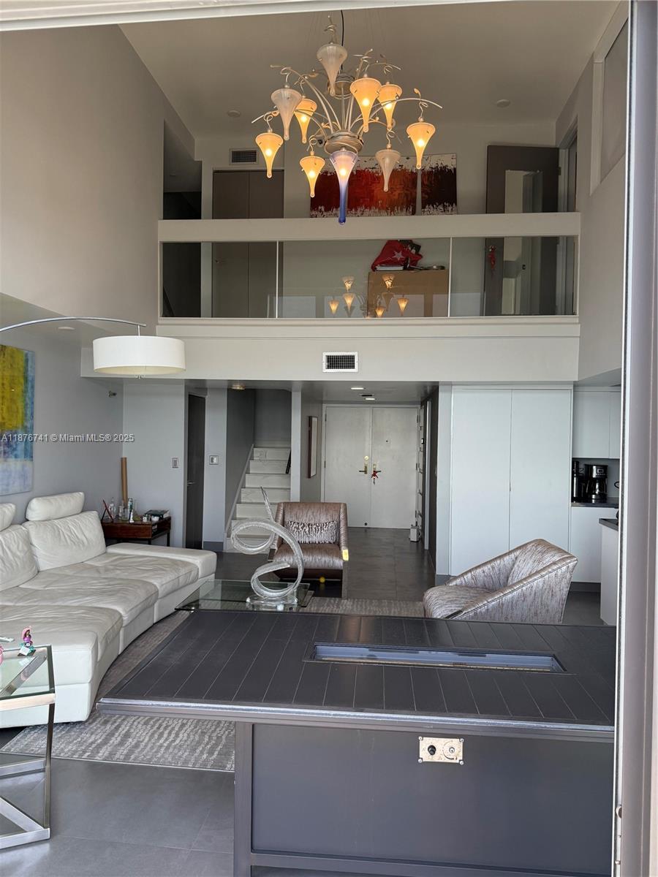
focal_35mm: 24
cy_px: 438
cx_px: 329
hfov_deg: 56.8
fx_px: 608
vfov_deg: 71.6
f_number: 1.78
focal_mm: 6.76
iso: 100
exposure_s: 1/514
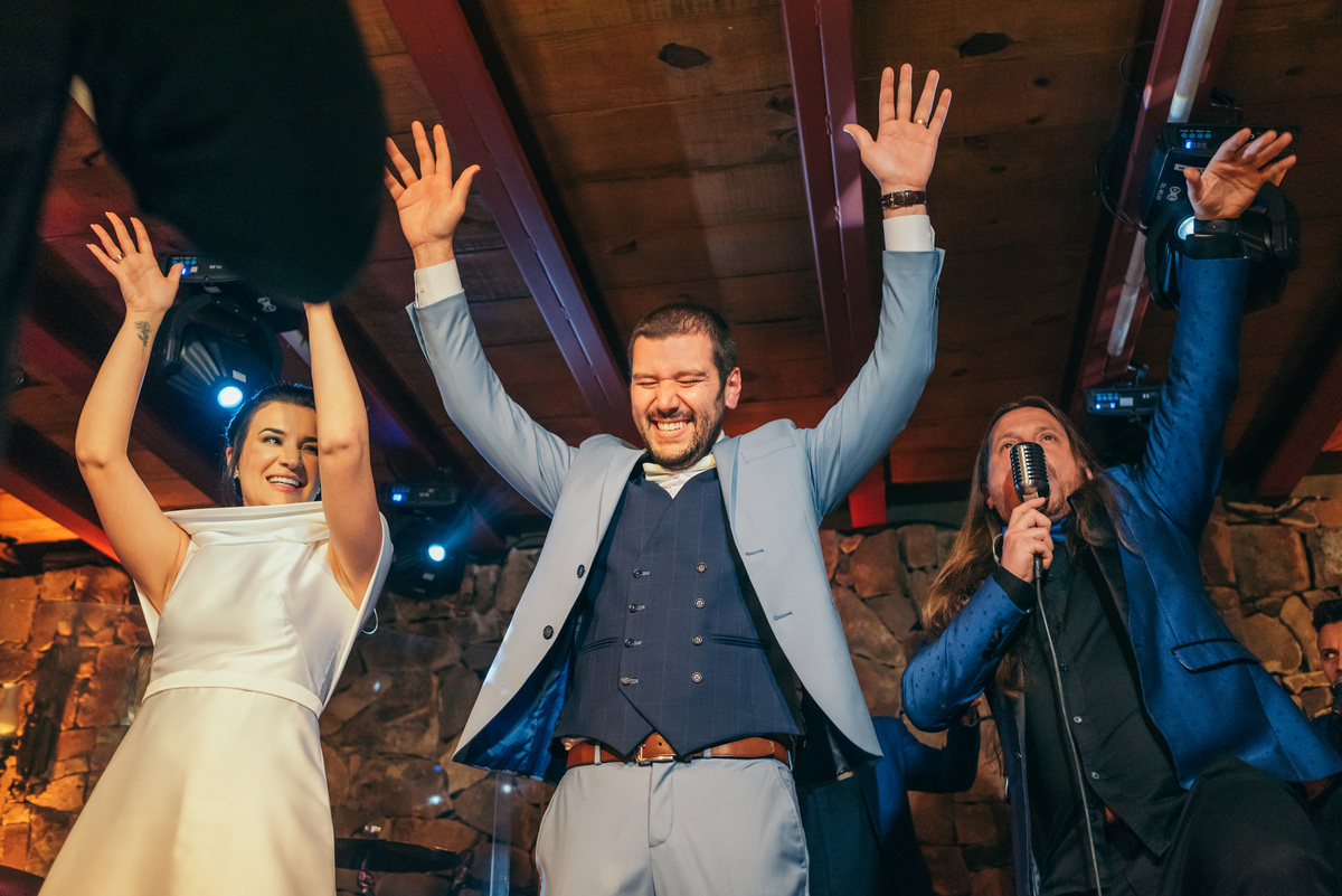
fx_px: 1305
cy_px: 448
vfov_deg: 37.9
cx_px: 671
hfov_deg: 54.4
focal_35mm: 35
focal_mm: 35
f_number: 3.2
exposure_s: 1/500
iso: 2500
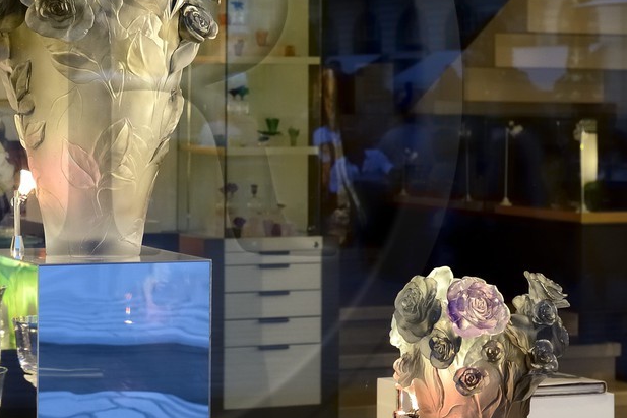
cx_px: 43
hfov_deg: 18.4
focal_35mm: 109
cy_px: 91
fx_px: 1898
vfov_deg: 12.5
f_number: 6.3
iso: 800
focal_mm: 42
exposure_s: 1/25
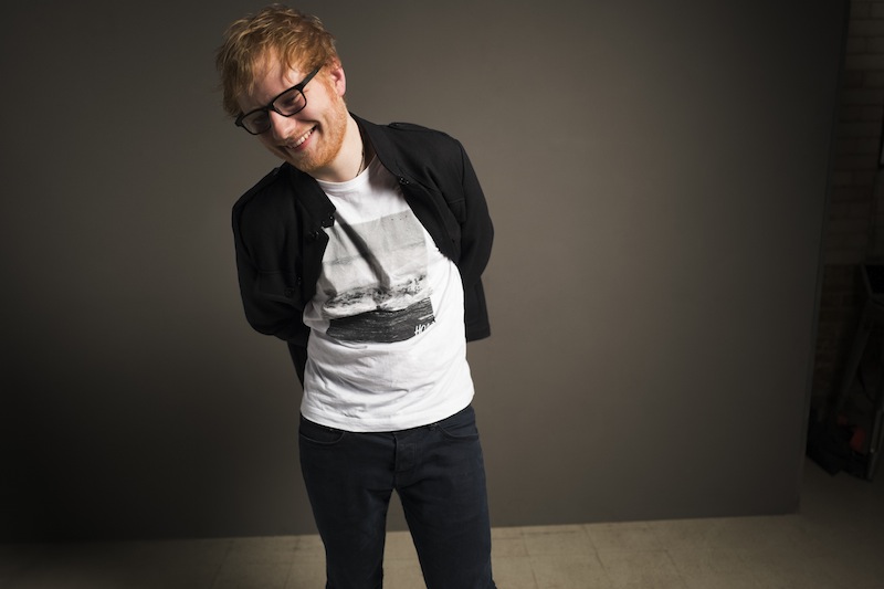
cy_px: 294
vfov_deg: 46.4
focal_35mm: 28
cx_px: 442
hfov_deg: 65.5
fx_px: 687
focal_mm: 28
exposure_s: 1/1000
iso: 800
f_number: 2
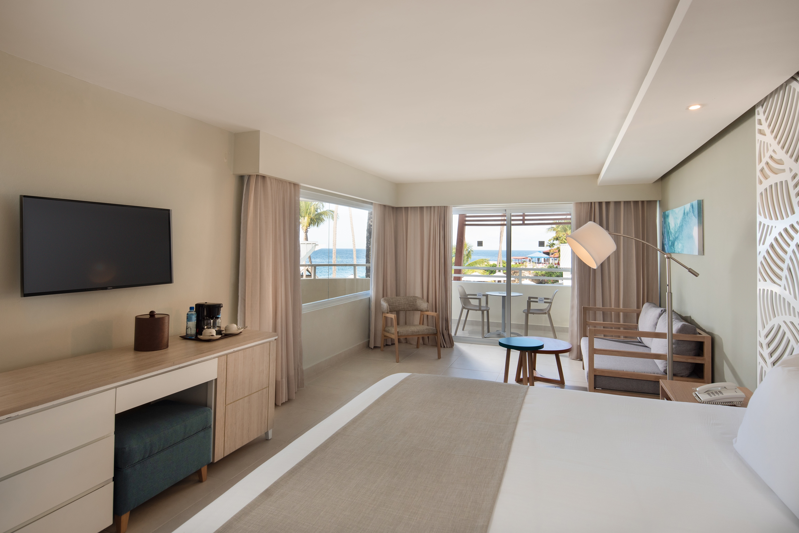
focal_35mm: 19
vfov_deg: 64.6
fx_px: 422
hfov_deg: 86.9
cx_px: 400
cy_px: 266
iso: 250
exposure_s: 1/25
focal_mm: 19
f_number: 8
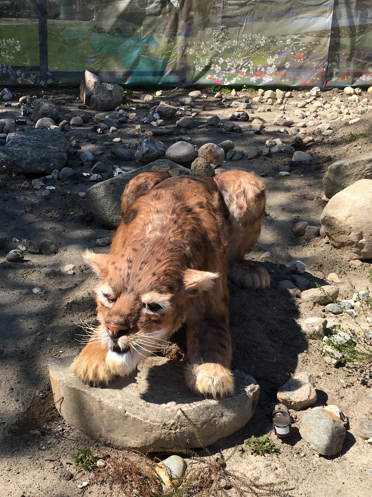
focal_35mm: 43
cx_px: 136
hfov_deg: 33.4
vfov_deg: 43.4
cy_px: 316
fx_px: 616
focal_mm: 4.15
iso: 25
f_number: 2.2
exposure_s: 1/1040
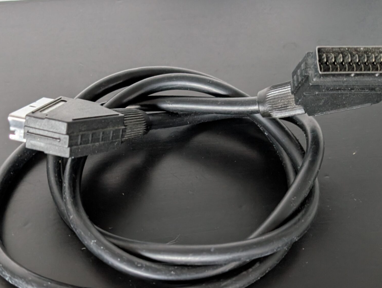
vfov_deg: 34.8
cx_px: 169
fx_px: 453
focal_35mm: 41
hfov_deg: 45.6
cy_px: 200
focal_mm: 6.9
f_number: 1.68
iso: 342
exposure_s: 1/50
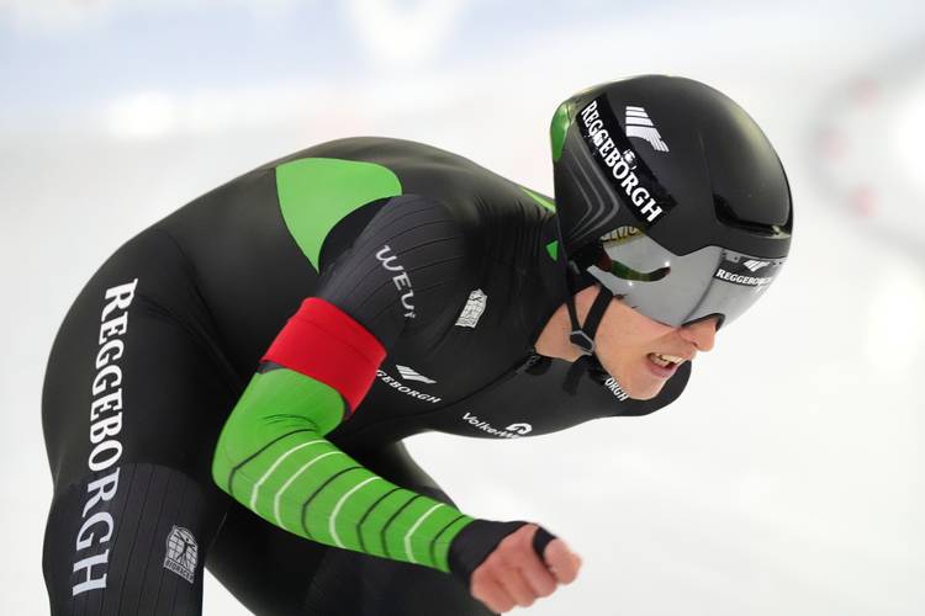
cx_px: 462
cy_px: 308
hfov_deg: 5.5
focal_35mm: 374
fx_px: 9609
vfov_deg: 3.7
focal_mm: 374
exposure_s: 1/1250
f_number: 6.3
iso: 8000
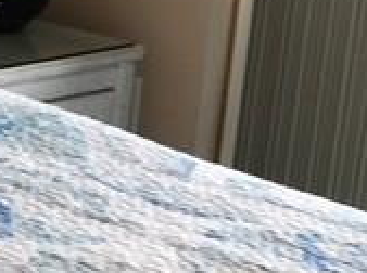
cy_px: 2
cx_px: -447
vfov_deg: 8.7
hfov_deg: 10.4
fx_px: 1799
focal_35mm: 170
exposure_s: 1/60
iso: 25
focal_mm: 3.99
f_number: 1.8
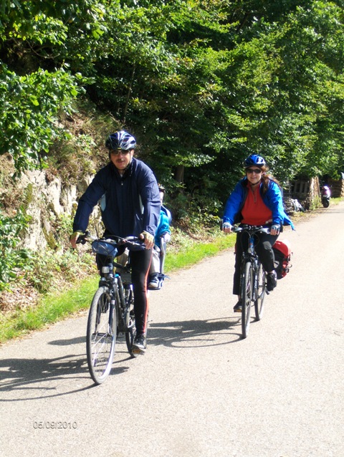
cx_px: 172
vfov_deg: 27.4
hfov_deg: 20.8
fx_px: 939
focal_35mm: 71
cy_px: 228
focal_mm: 15.2
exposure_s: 1/267
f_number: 3.8
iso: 100
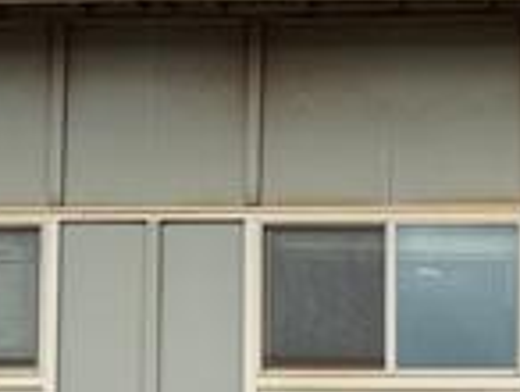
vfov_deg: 12.6
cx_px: 627
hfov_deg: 17.8
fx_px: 1580
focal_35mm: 105
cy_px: 748
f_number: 1.78
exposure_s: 1/1230
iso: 80
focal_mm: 6.76
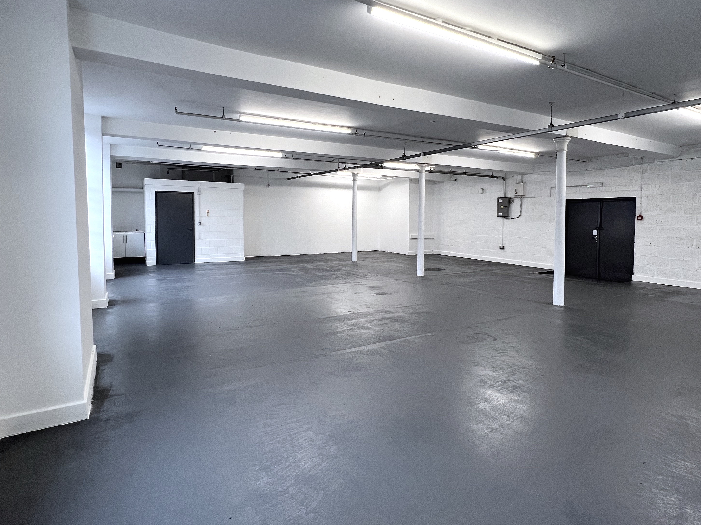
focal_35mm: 18
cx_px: 363
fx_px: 365
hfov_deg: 87.7
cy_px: 234
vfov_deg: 71.4
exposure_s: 1/100
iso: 80
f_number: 1.8
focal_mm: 1.57
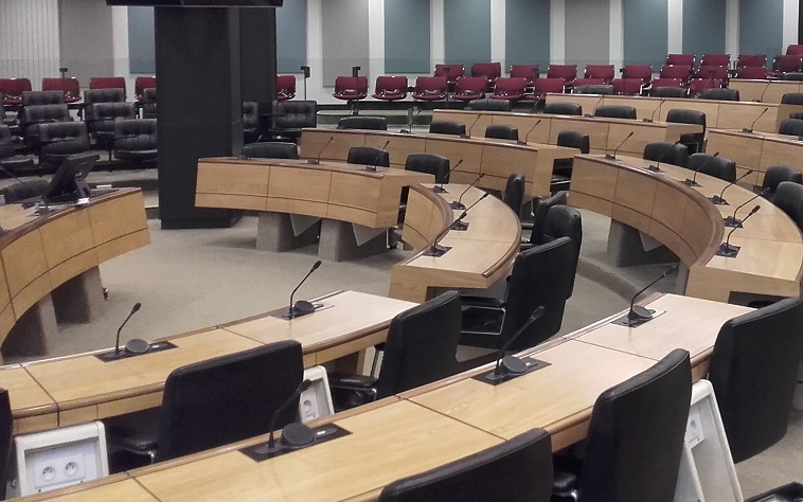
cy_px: 83
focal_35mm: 52
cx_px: 582
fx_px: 1138
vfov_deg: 24.4
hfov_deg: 38.1
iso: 120
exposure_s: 1/33
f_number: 2.2
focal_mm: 3.31
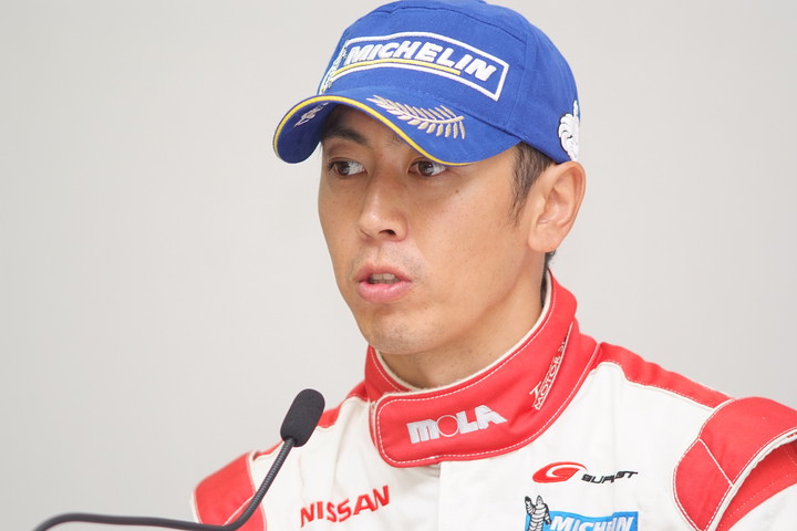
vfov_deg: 5.1
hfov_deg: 7.6
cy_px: 266
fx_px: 5977
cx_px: 398
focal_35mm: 270
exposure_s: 1/125
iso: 320
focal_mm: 180
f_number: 2.8
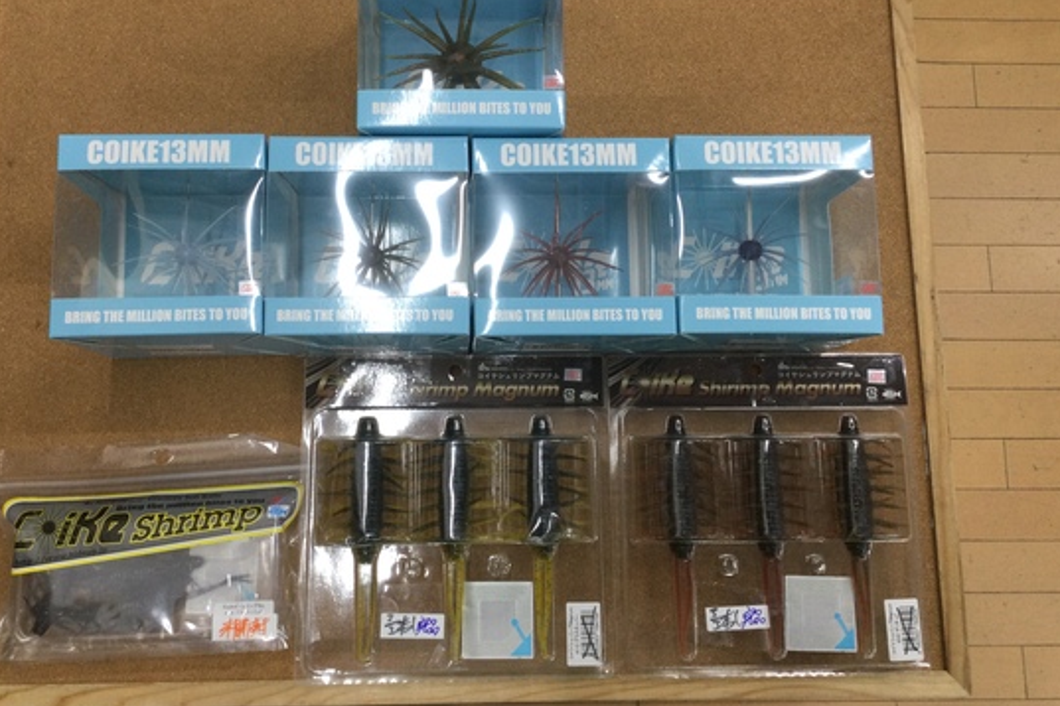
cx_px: 480
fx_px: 1060
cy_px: 278
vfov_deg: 36.7
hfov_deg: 53.1
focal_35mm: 36
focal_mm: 3.3
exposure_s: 1/40
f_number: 2.4
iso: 32
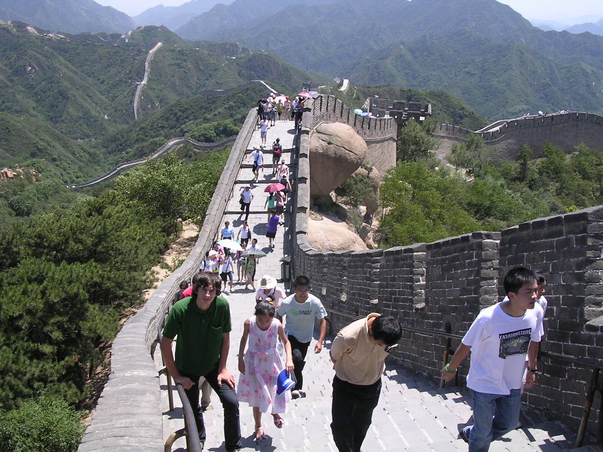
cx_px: 302
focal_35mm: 38
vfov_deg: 37.7
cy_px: 226
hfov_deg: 49.0
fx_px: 662
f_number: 5.6
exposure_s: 1/176
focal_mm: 5.8
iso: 100
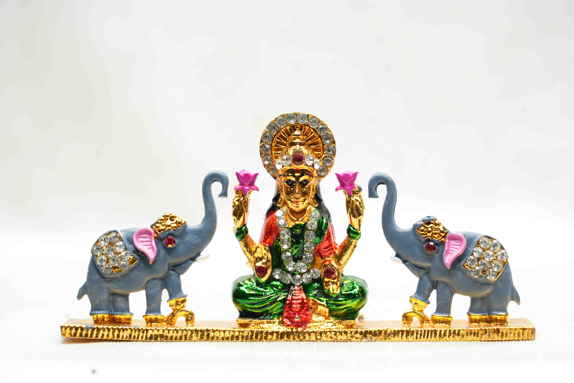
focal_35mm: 105
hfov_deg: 19.5
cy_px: 192
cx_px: 287
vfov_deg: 13.0
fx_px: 1674
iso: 640
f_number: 7.1
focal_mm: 105
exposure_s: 1/50
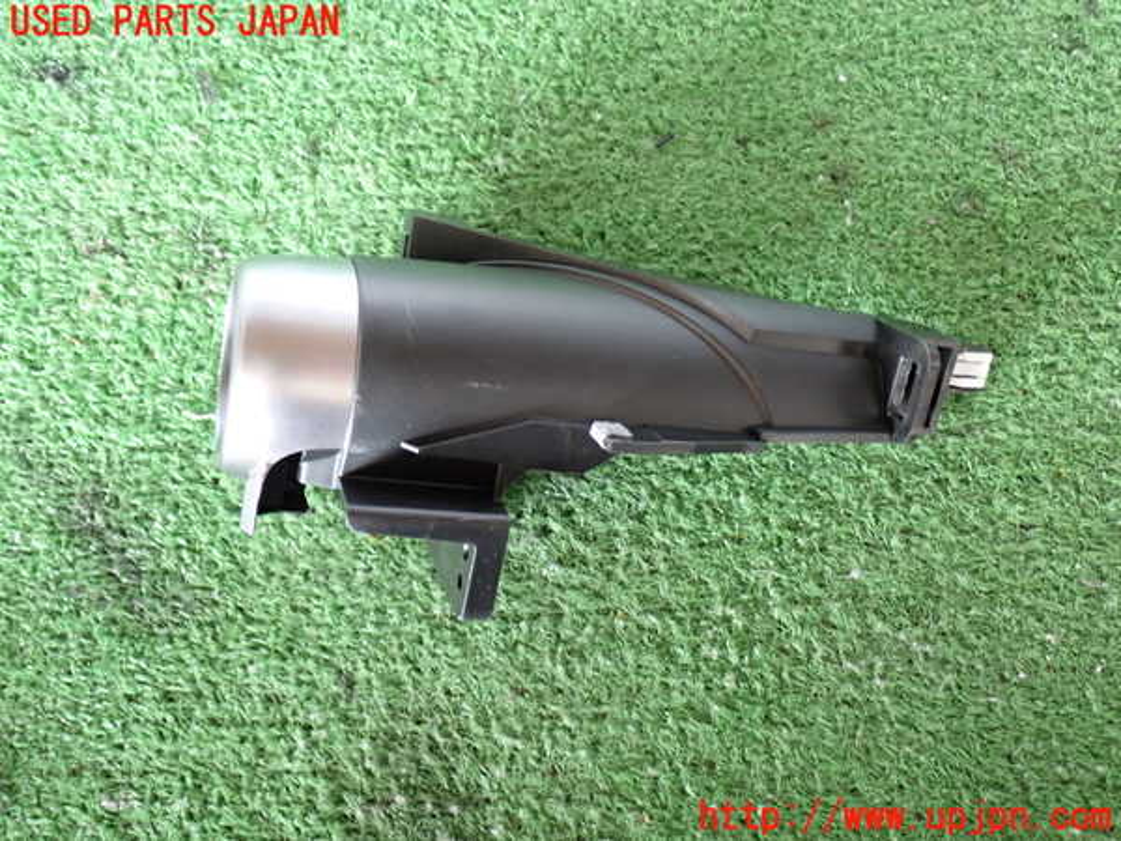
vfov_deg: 39.7
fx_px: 1166
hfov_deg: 51.4
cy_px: 420
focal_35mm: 36
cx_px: 560
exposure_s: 1/40
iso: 500
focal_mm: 6.37
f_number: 2.5
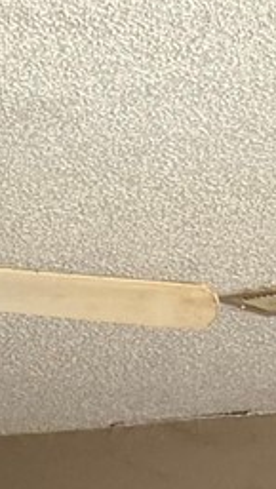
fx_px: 2700
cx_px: 270
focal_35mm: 208
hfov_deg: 5.8
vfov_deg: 8.9
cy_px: 1347
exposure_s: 1/121
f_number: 1.78
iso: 200
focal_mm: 6.76
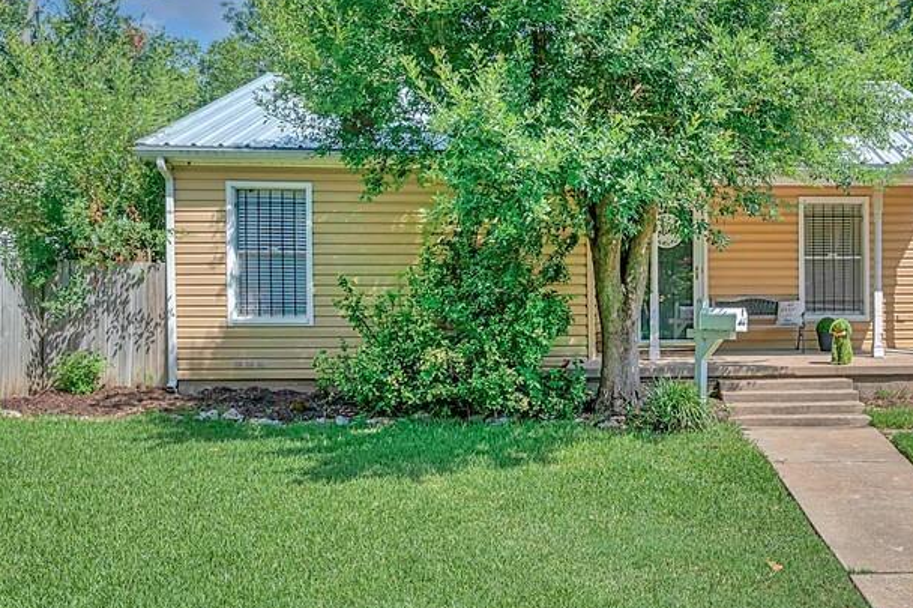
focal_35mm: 37
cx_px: 693
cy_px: 325
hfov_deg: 49.7
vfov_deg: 35.9
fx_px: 938
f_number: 8
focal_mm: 22
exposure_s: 1/640
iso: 100
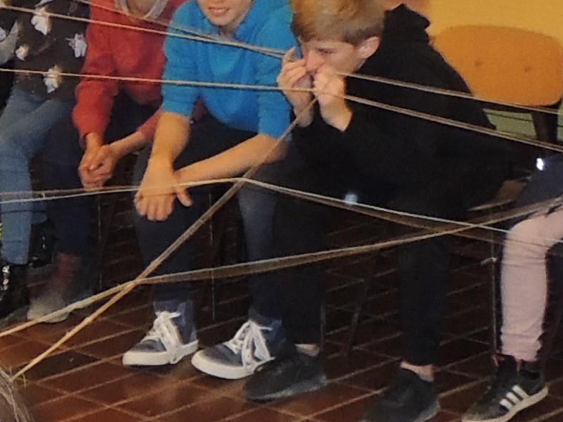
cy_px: 177
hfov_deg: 13.5
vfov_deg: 10.5
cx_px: -144
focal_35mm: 141
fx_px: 2293
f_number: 3
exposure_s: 1/15
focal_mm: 4.3
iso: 400
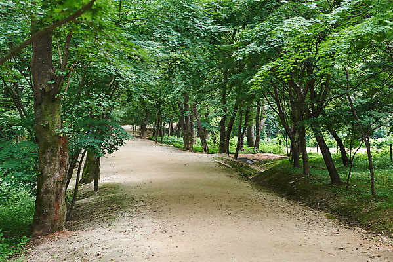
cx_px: 196
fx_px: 764
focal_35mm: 70
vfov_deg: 19.5
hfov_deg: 28.8
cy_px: 131
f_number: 5
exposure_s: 1/100
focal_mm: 70
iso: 640
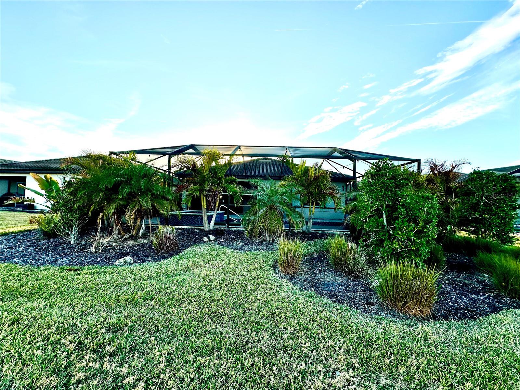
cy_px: 195
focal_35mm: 14
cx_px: 260
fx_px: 210
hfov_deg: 102.1
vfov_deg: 85.7
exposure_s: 1/932
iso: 40
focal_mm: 2.22
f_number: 2.2
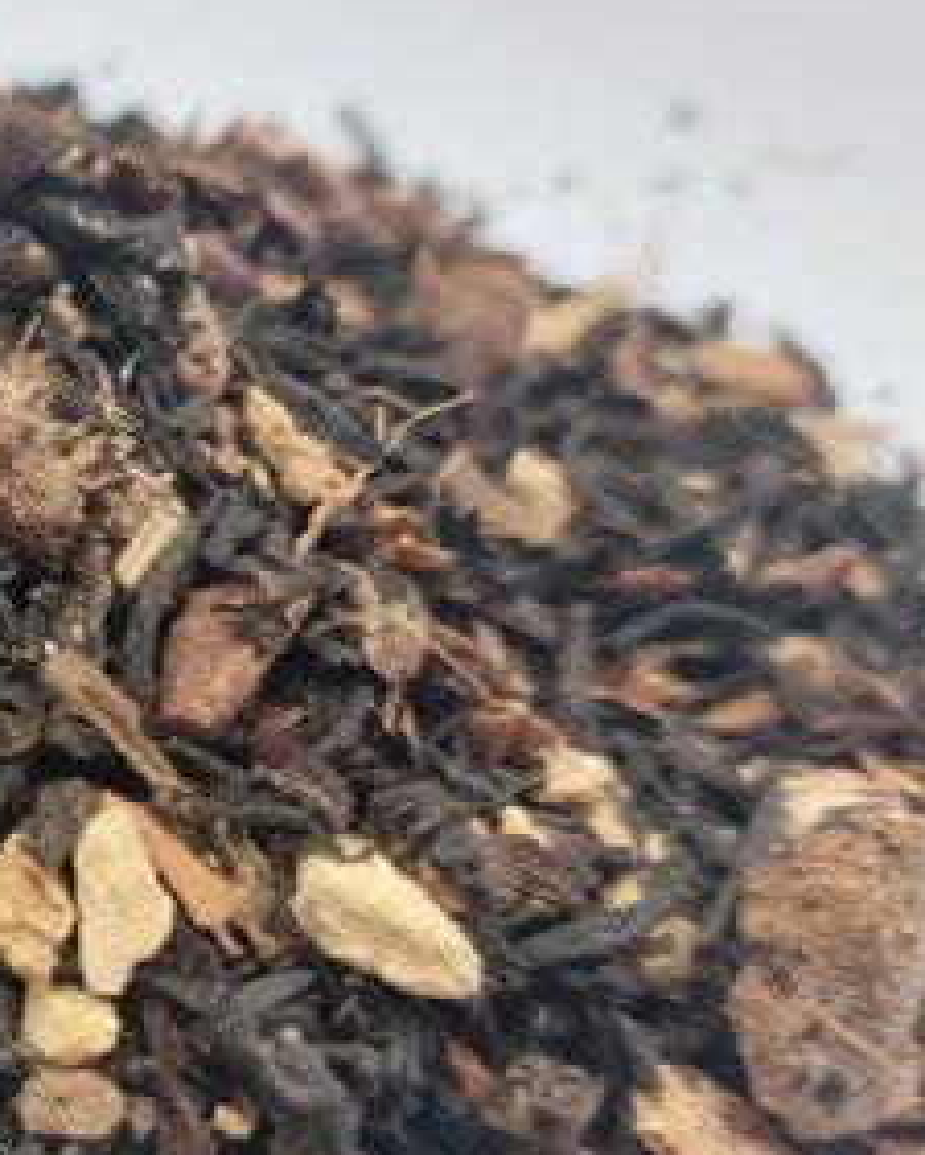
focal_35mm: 50
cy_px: 740
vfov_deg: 37.0
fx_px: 1710
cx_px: -103
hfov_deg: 27.6
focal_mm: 5.23
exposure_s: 1/33
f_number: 1.8
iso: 500
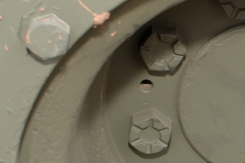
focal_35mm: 146
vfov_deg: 9.3
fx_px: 993
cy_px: 159
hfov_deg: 13.3
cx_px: 362
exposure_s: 1/125
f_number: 5
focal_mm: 20
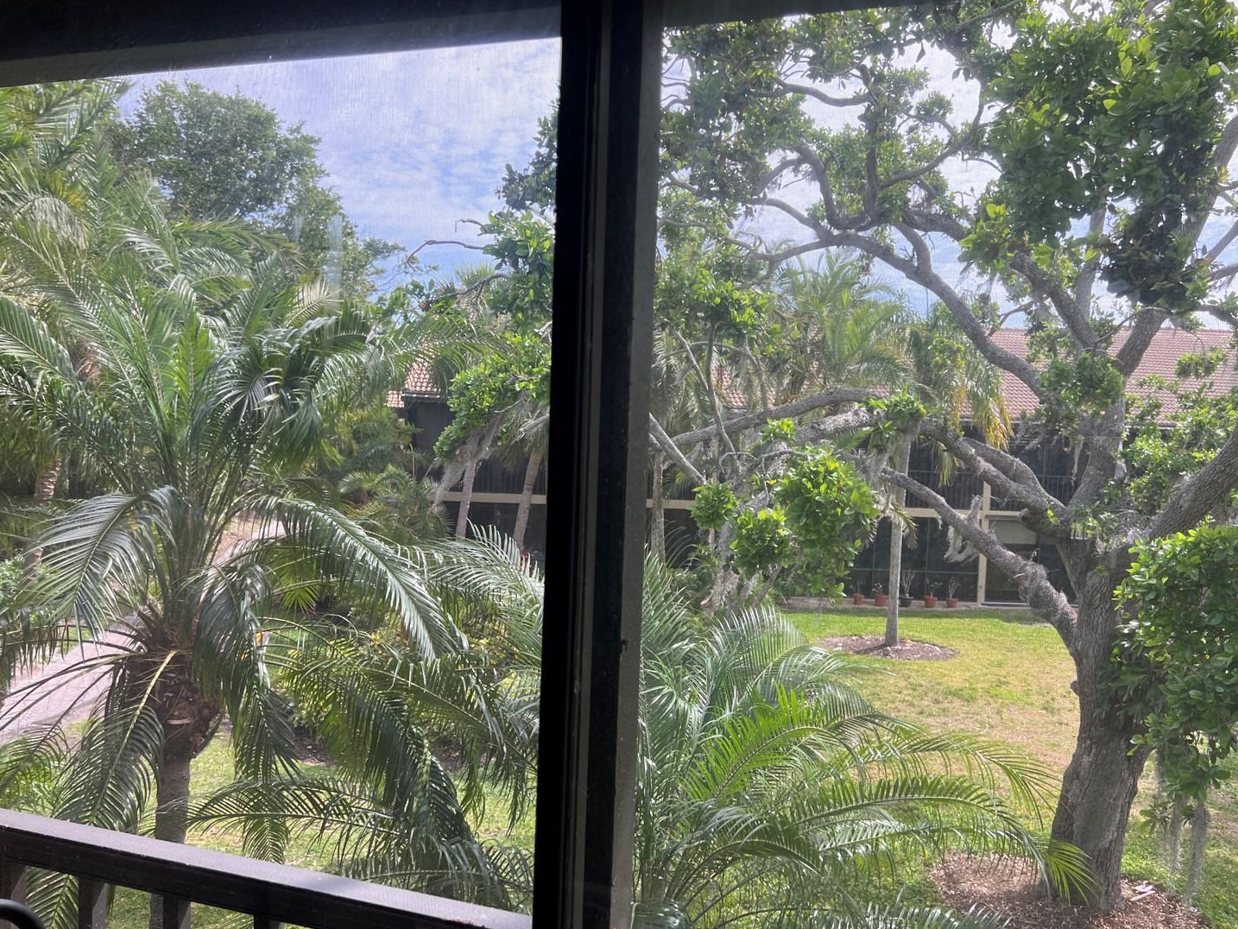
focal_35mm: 29
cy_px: 487
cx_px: 651
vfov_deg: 48.2
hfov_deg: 61.6
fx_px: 1037
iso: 50
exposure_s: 1/357
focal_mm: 5.7
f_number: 1.5
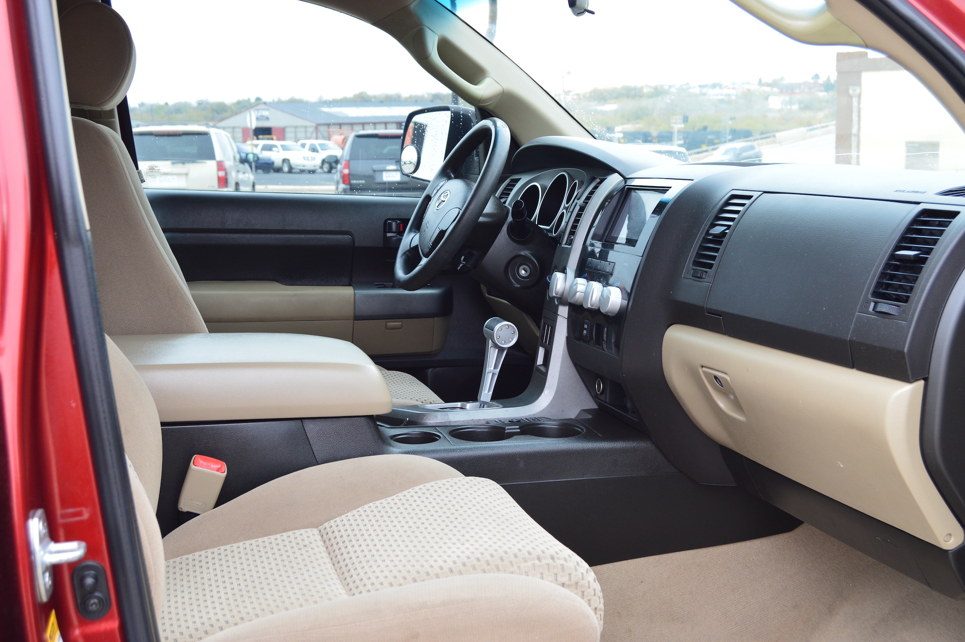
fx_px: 1125
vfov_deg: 31.8
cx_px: 482
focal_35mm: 42
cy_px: 321
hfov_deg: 46.4
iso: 400
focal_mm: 28
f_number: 8
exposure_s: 1/60
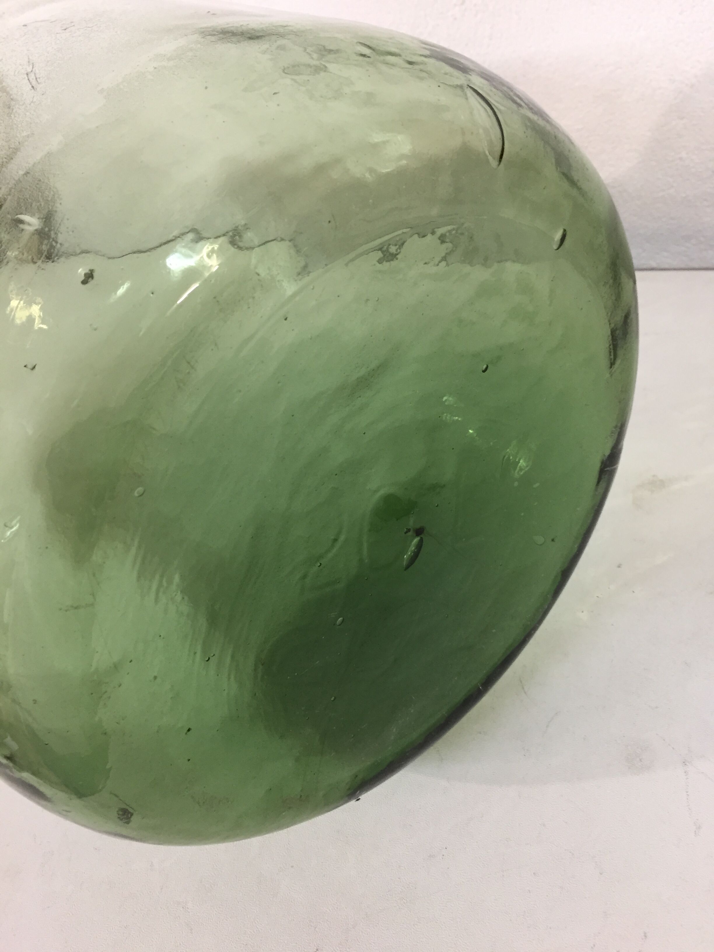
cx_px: 357
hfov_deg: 48.2
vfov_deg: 61.7
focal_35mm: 29
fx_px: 798
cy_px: 476
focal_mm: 4.15
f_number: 2.2
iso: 160
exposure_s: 1/33
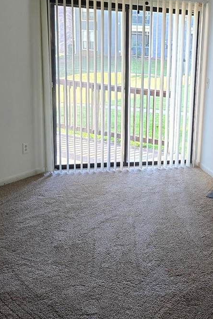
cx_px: 203
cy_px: 146
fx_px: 408
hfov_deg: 27.8
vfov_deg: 42.7
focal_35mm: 46
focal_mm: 6.3
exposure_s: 1/120
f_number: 1.7
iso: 100
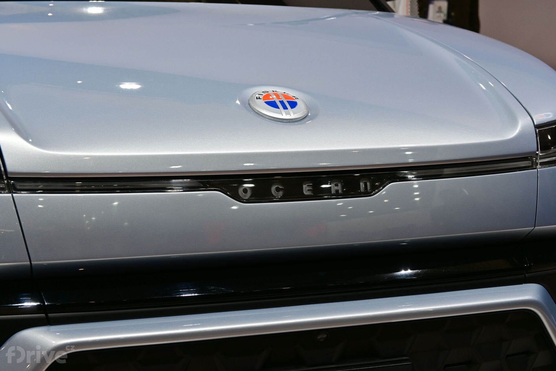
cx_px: 278
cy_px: 186
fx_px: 1158
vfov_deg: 18.2
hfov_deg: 27.0
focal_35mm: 75
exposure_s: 1/125
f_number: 6.3
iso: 250
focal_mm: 50
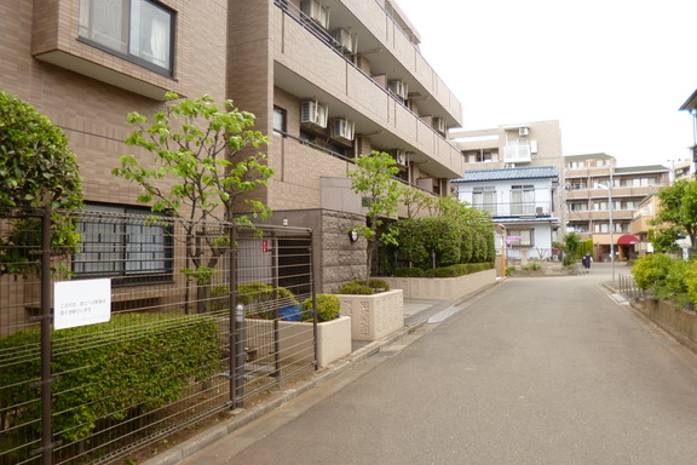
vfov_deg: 49.5
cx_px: 358
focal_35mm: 26
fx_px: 503
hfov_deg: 69.4
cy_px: 219
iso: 100
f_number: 2.5
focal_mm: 4.3
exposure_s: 1/250
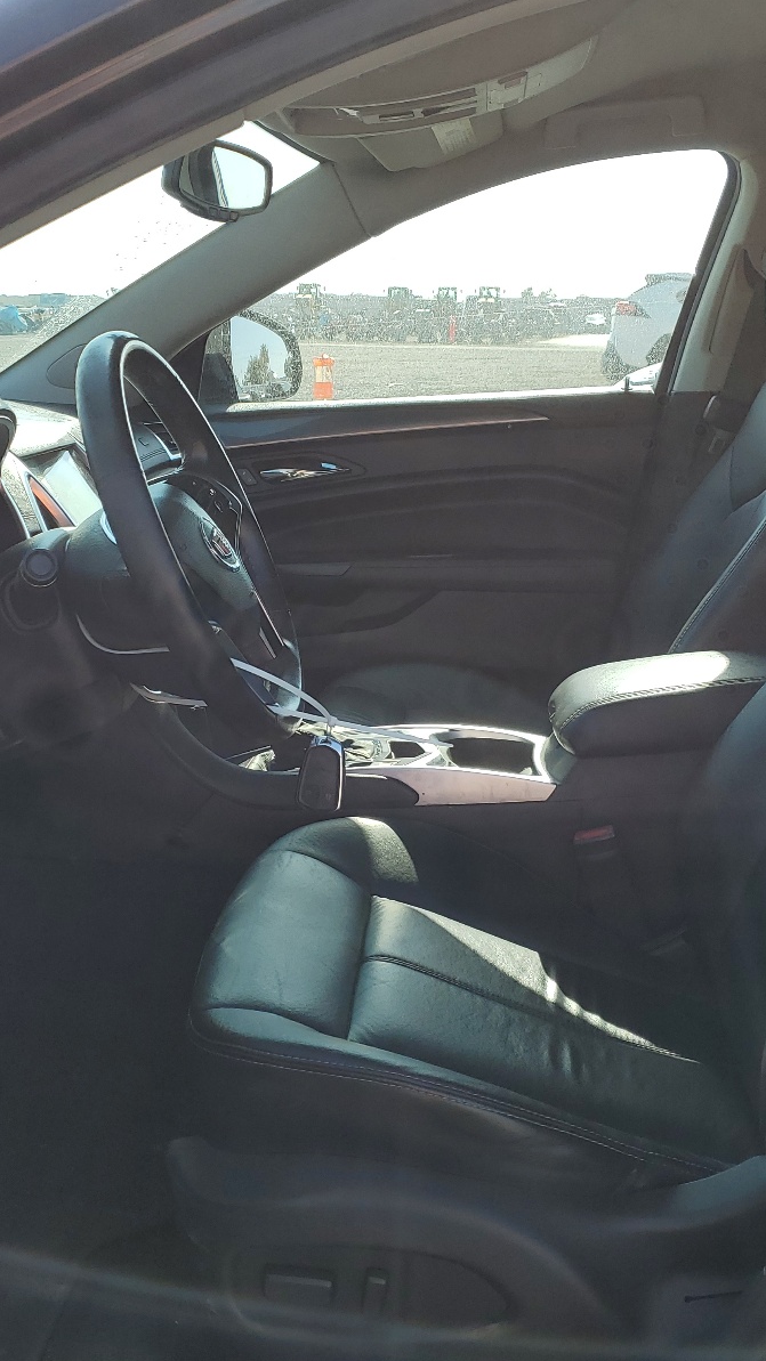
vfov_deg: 52.8
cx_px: 311
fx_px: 1372
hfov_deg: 31.1
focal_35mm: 38
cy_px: 680
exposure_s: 1/1429
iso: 50
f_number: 1.5
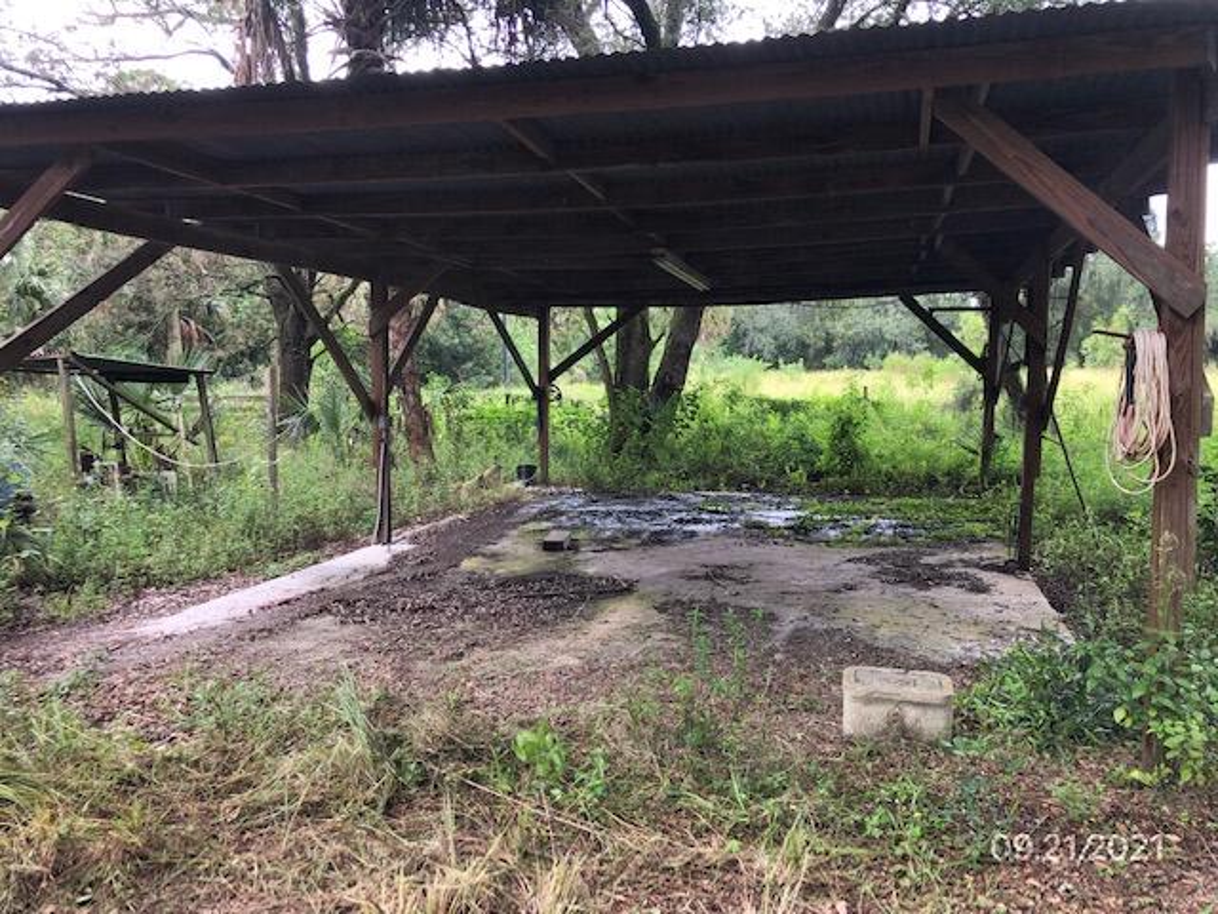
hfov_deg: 63.4
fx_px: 985
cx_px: 609
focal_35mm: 28
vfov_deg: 49.7
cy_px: 457
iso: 64
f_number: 1.8
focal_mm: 3.99
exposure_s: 1/120
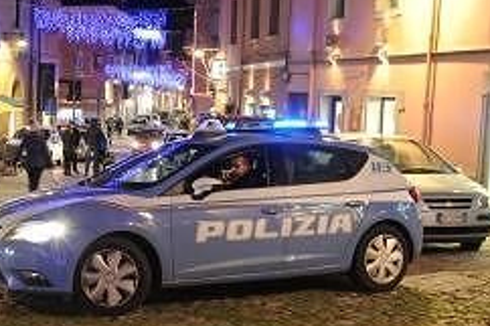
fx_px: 857
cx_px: 130
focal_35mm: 63
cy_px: 172
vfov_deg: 21.5
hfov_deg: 31.4
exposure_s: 1/8
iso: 2000
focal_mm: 34
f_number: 5.6
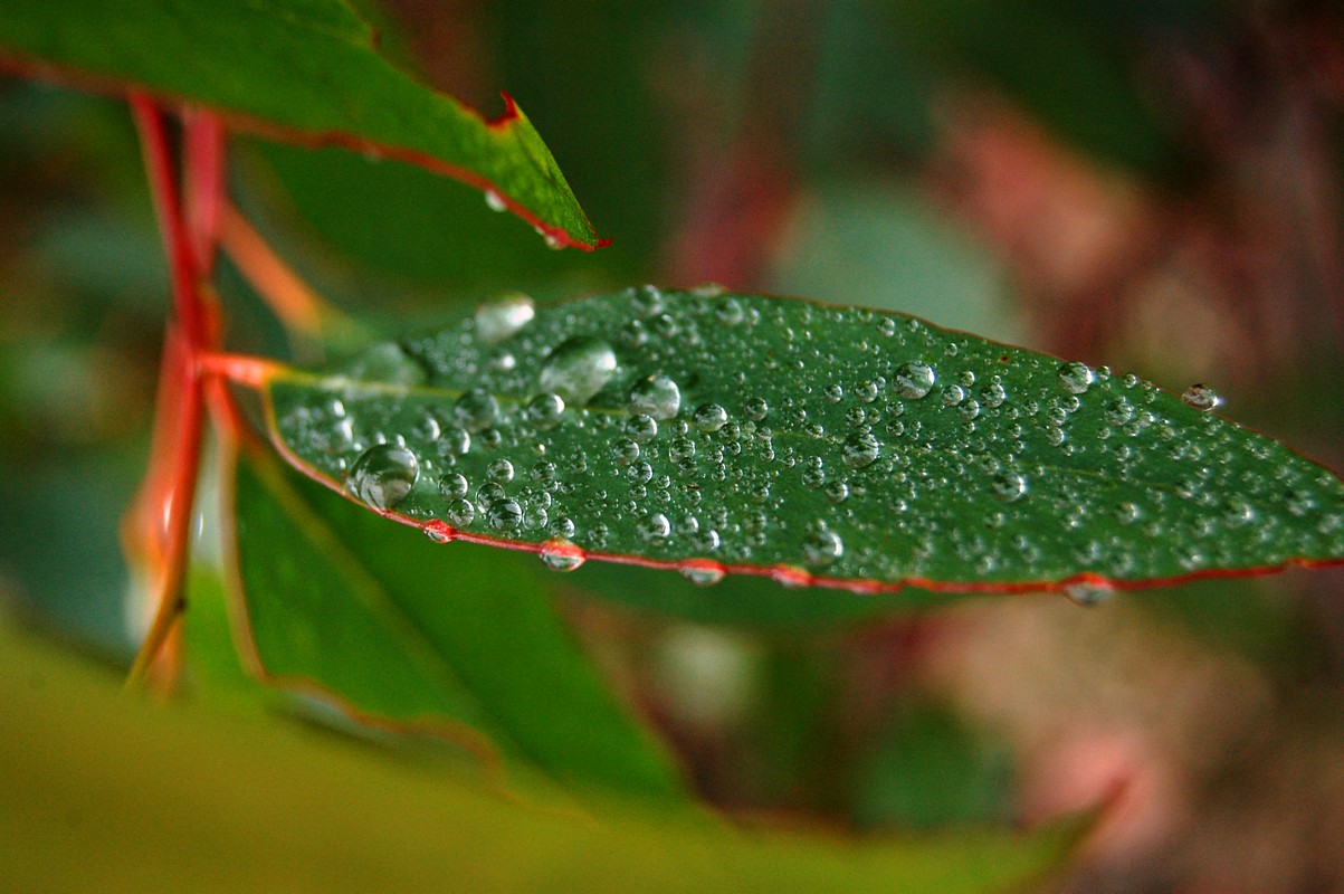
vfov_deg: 16.5
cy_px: 447
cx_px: 672
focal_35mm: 82
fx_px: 3077
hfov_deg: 24.6
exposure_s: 1/250
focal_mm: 55
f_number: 5.6
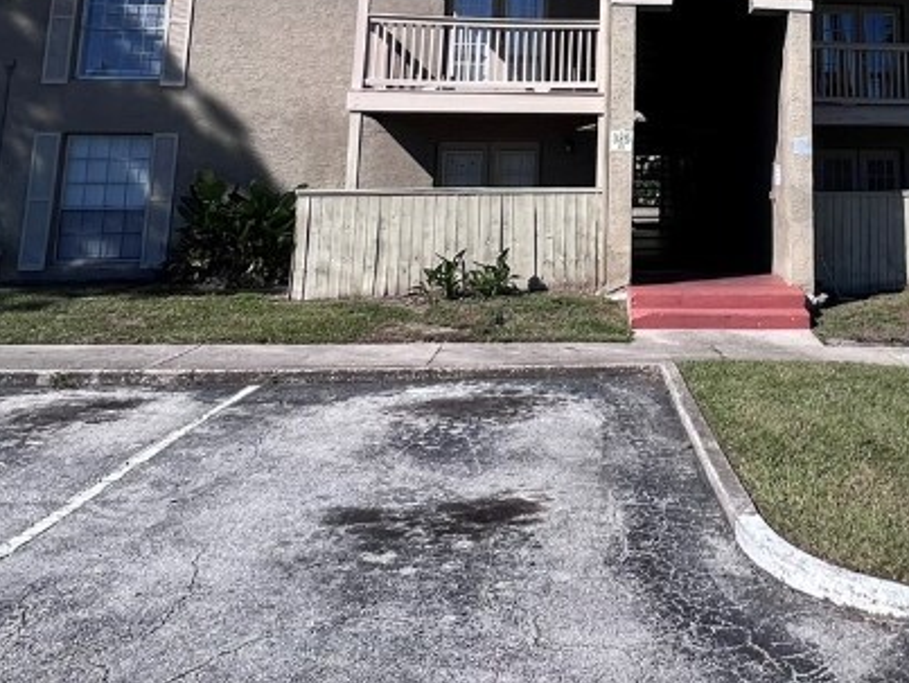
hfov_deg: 51.2
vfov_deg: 39.2
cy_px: 38
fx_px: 867
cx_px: 753
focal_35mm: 33
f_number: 1.8
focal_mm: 1.57
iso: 32
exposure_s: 1/1488
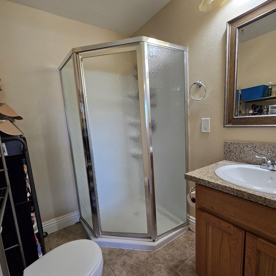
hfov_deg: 87.4
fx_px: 144
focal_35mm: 16
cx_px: 139
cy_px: 148
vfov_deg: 87.3
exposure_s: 1/60
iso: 250
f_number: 2.2
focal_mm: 2.2
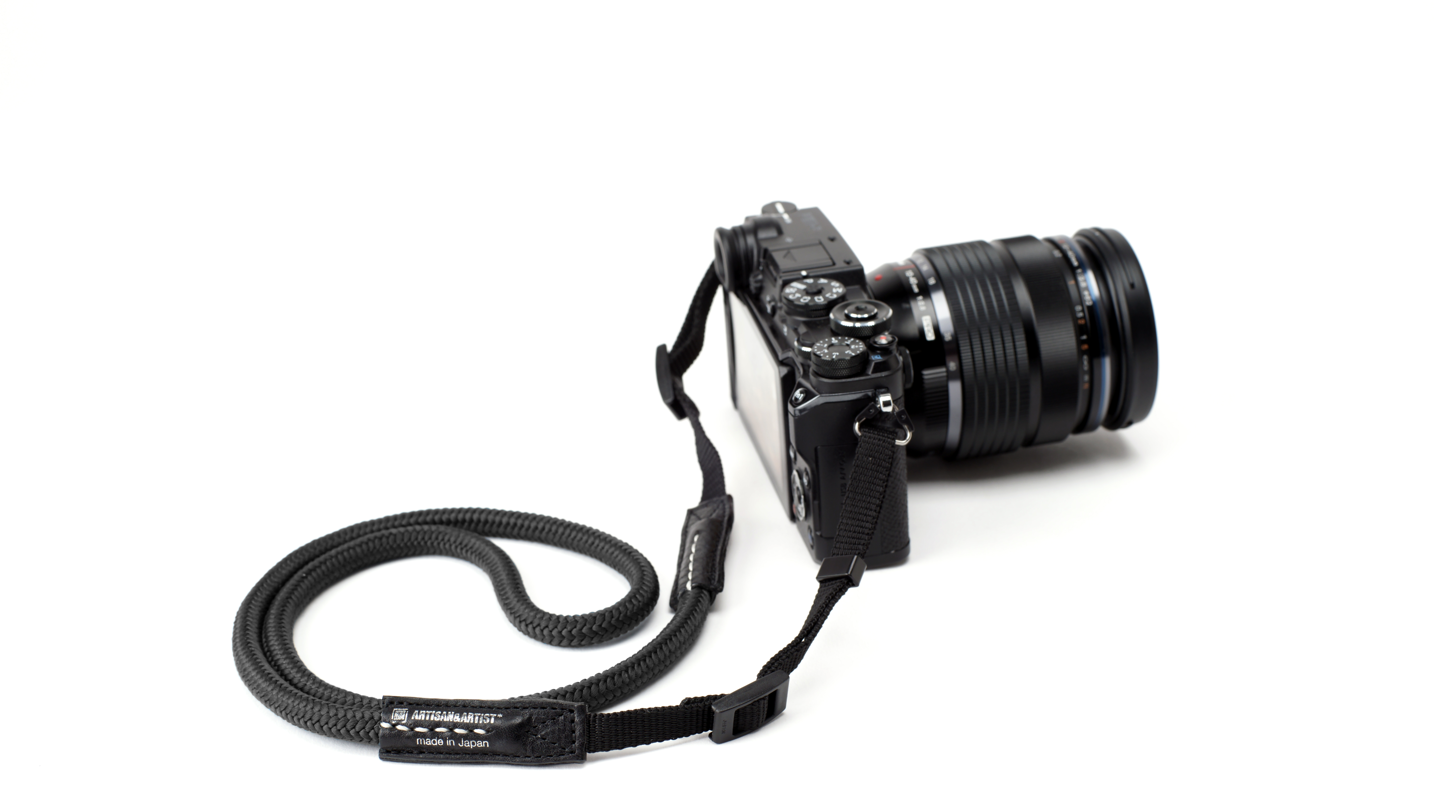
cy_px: 450
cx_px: 715
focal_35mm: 53
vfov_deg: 22.6
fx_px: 2015
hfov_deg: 39.2
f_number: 9
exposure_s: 1/60
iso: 100
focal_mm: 50
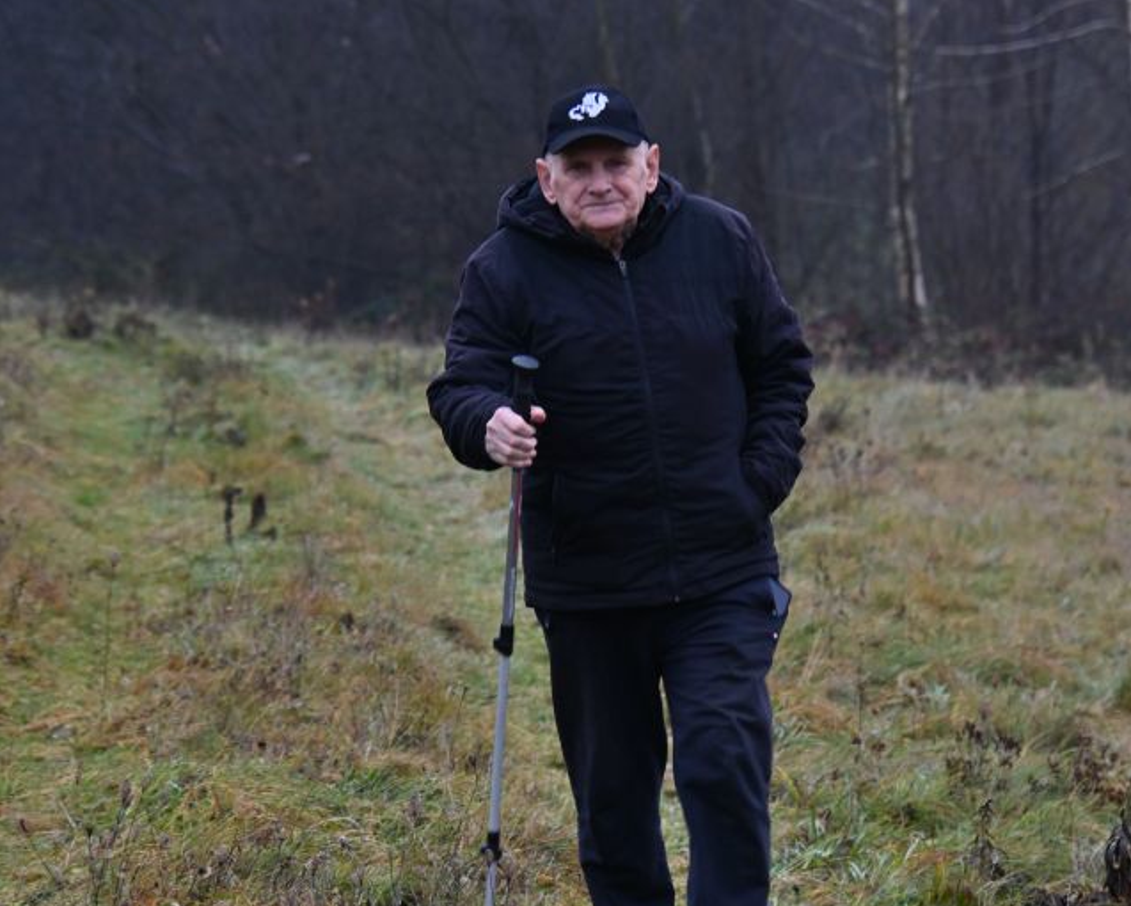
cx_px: 566
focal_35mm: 246
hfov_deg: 7.9
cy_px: 467
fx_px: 8237
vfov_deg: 6.3
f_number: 5.6
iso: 250
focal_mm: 116
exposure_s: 1/80
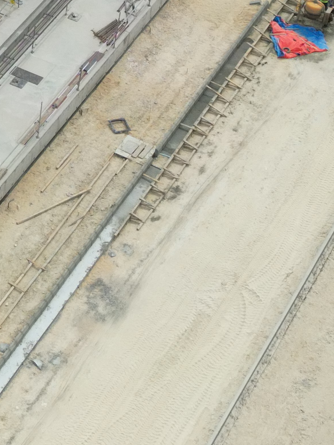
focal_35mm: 124
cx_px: -318
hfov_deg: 11.0
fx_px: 1595
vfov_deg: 15.2
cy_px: -128
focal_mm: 6.72
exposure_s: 1/4000
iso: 100
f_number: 1.7
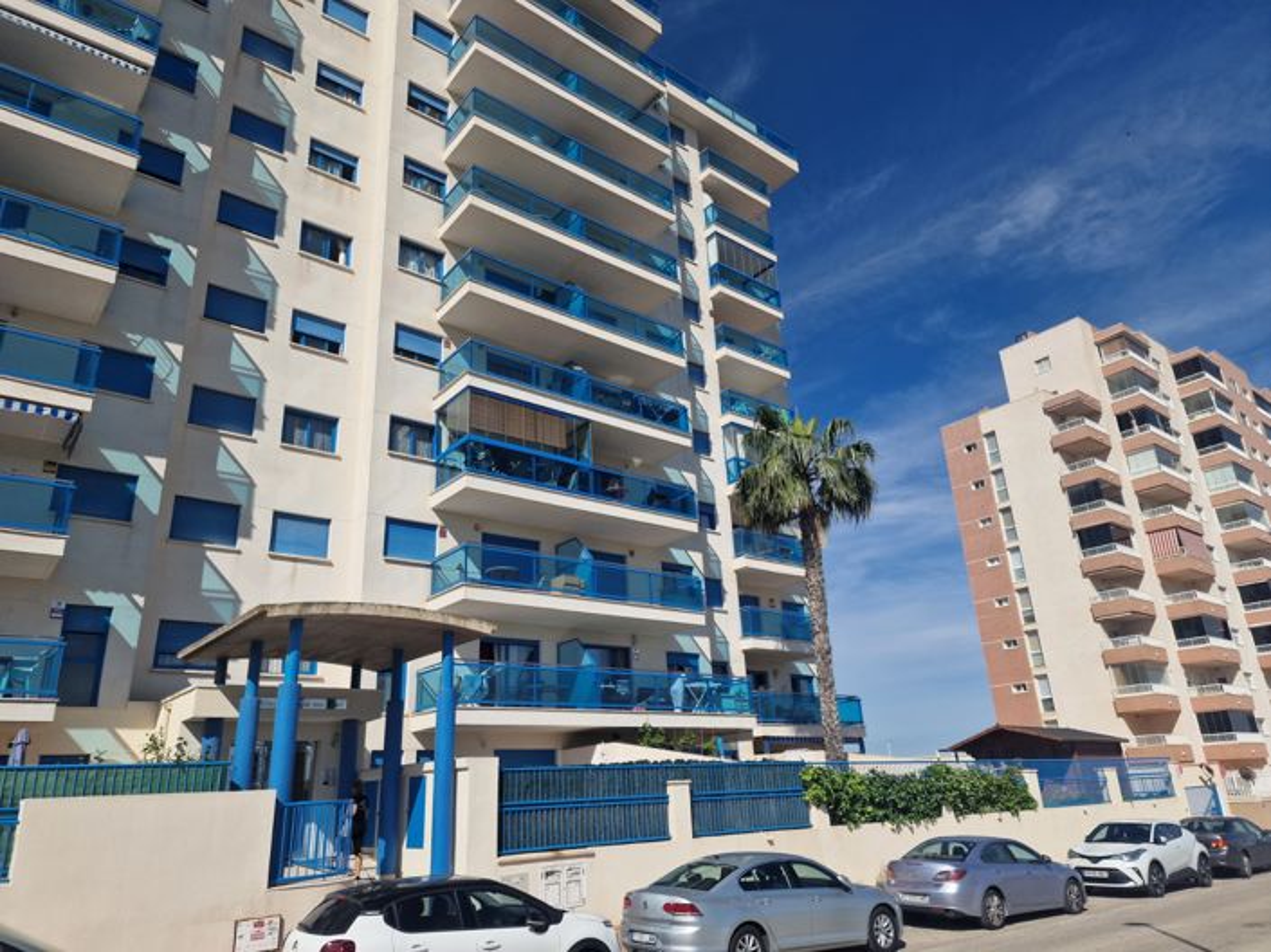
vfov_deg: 58.8
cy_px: 476
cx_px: 636
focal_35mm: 23
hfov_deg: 74.0
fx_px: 844
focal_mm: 6.4
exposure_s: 1/2568
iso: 50
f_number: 1.8
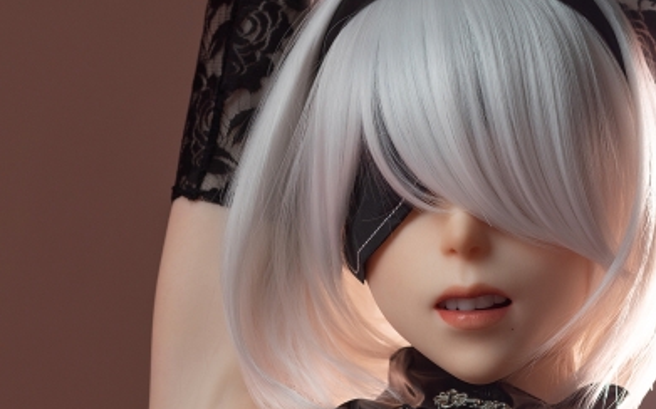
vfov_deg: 10.1
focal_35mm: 129
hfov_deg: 16.2
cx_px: 445
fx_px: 2305
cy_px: 317
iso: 100
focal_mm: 55
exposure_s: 1/250
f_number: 4
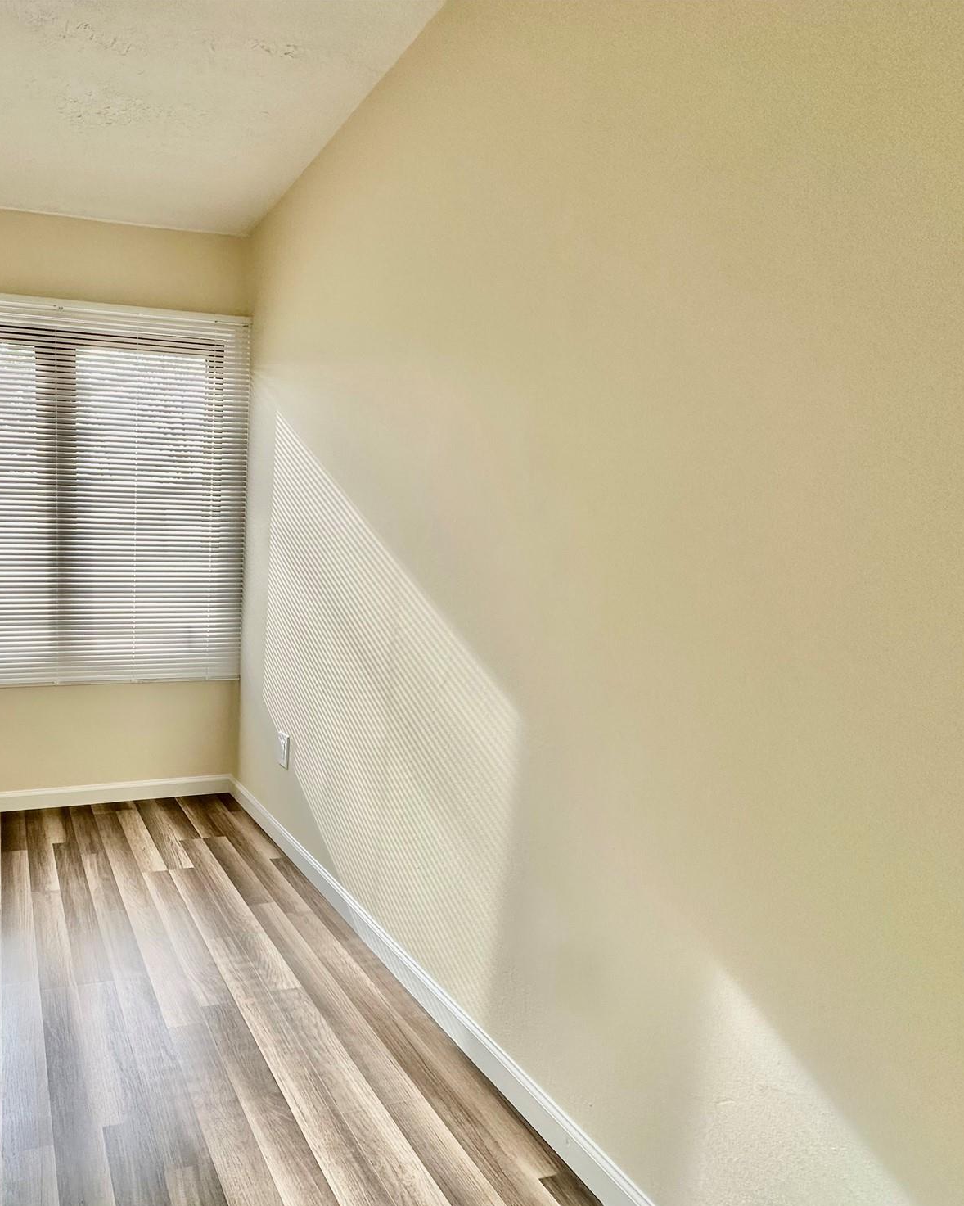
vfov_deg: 83.3
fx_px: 678
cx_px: 163
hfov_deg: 63.3
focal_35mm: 19
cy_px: 627
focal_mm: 2.22
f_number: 2.2
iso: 40
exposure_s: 1/147
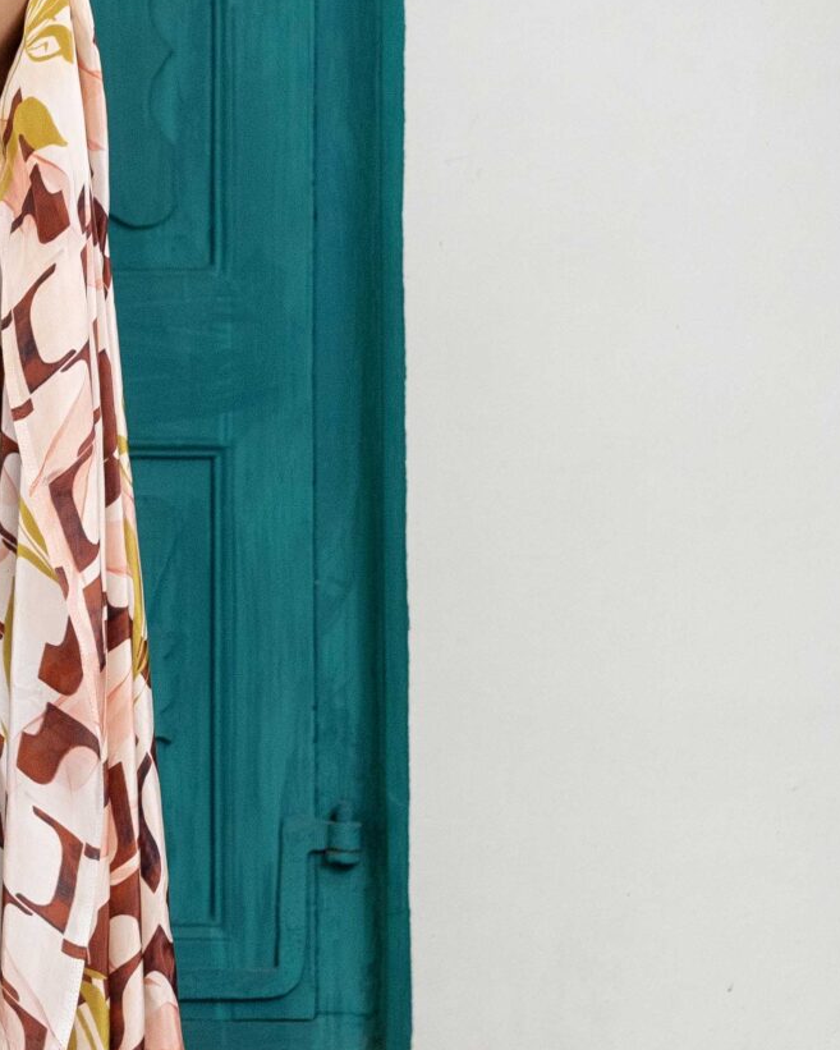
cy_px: 313
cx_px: -200
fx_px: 3728
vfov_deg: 16.0
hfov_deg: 12.5
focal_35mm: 120
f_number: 5
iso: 1000
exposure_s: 1/160
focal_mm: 41
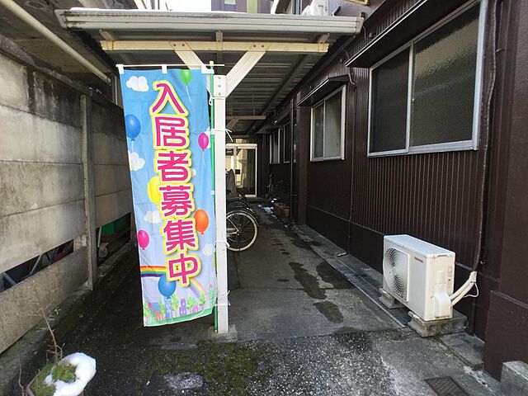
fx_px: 473
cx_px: 264
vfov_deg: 45.4
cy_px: 198
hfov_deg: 58.4
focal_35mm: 31
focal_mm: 3.3
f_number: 2.4
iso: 40
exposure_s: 1/120
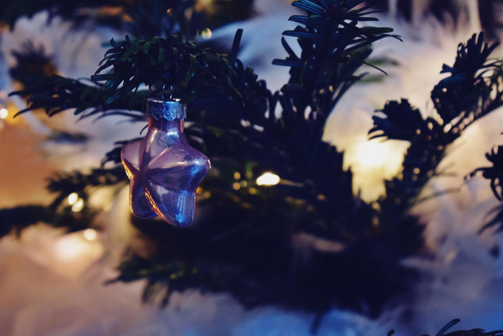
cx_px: 252
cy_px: 168
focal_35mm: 82
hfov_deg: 24.6
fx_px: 1153
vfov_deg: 16.6
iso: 5000
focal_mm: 55
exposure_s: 1/60
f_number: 5.6
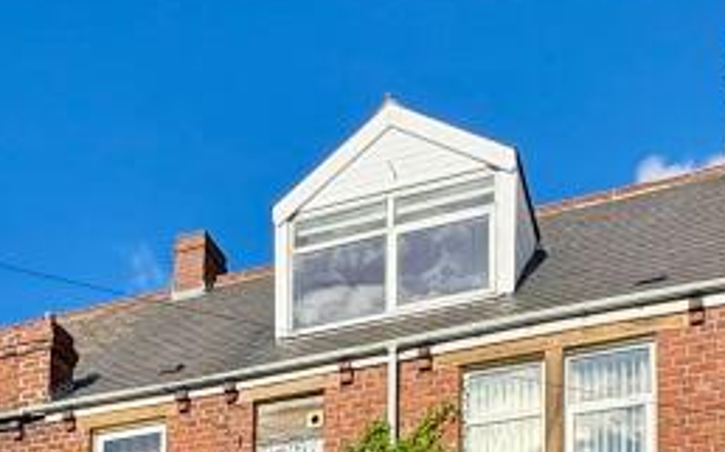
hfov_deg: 33.7
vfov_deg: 17.7
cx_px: 157
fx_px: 1165
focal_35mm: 59
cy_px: 811
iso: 40
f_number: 2.2
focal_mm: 2.22
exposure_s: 1/1370
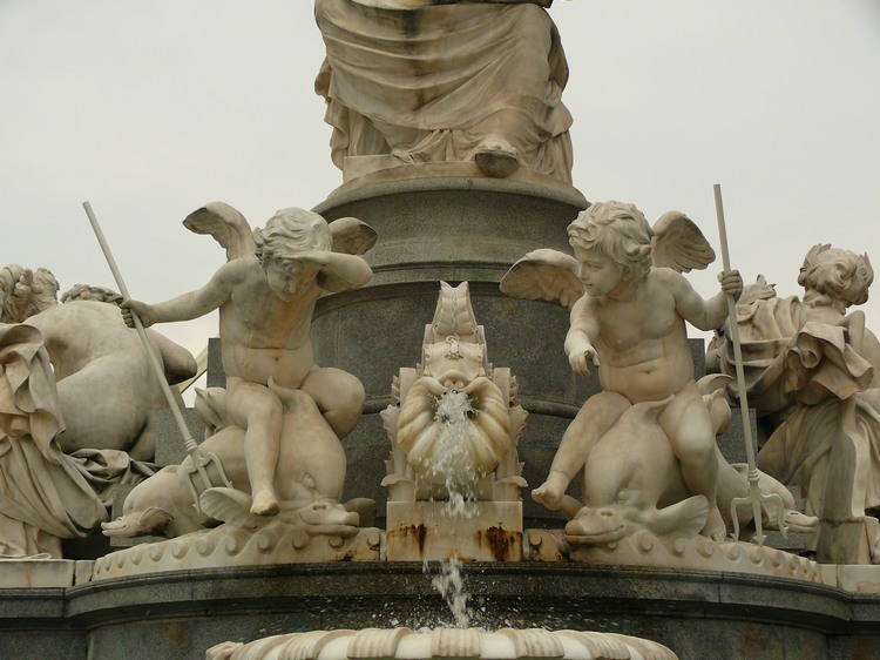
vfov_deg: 23.3
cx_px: 440
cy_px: 330
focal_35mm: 63
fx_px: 1601
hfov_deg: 30.7
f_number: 4
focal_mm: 13.4
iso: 100
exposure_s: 1/200
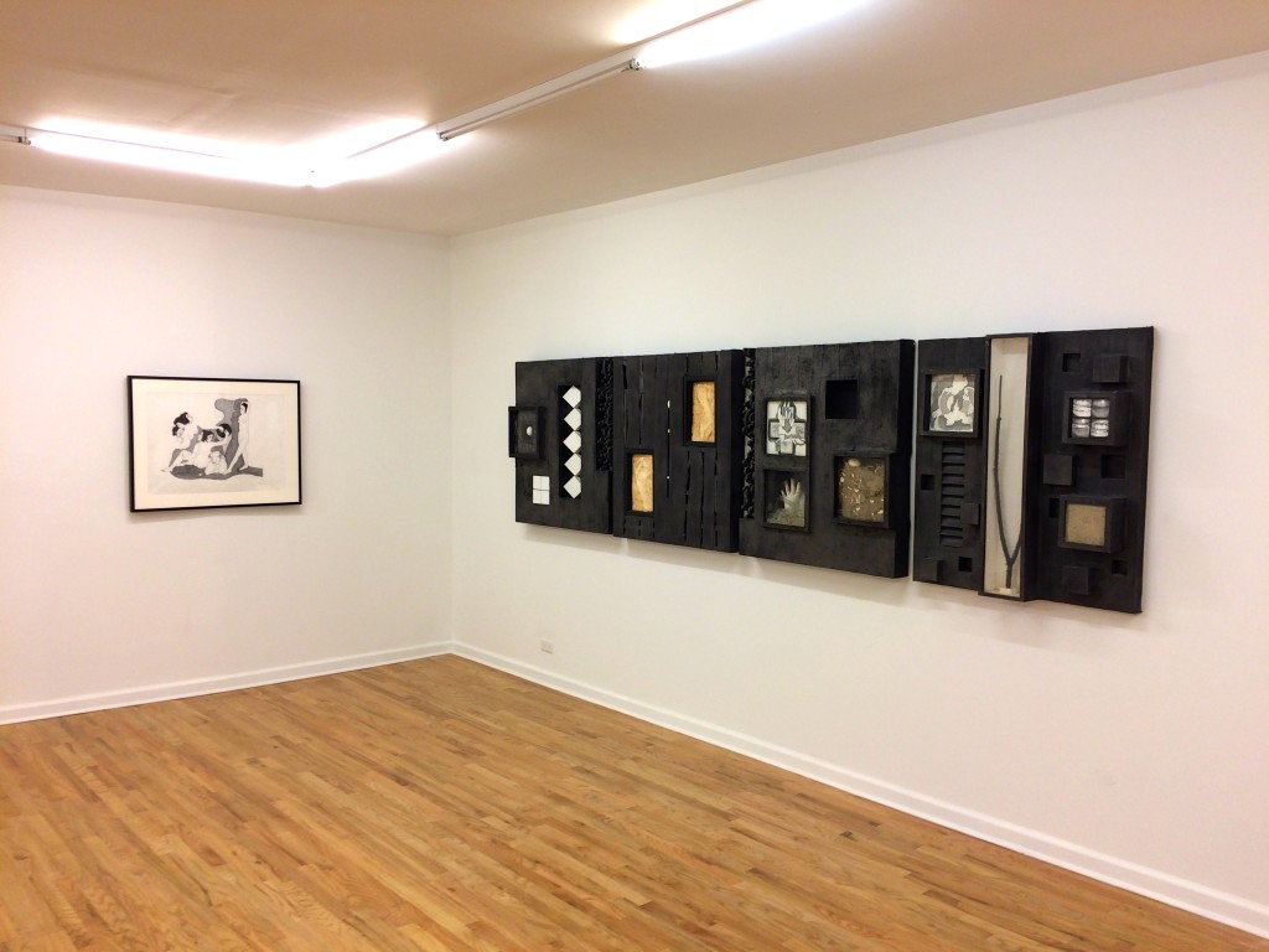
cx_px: 634
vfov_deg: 48.2
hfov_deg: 61.7
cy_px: 476
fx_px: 1063
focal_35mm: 29
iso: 50
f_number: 2.2
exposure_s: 1/60
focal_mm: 4.15
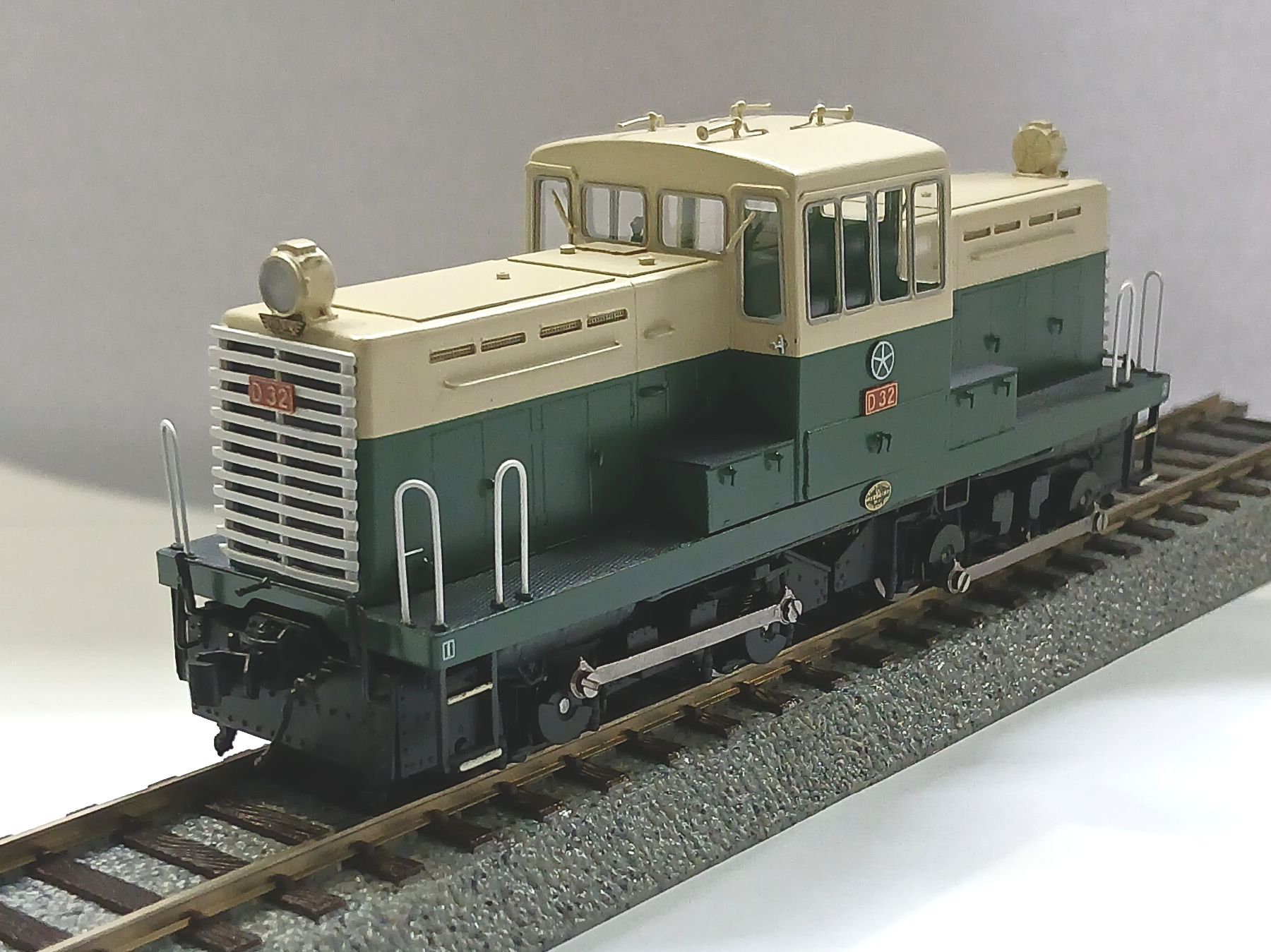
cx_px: 636
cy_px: 476
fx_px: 954
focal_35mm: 26
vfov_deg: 53.0
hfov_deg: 67.3
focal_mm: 3.86
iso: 160
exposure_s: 1/60
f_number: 1.8
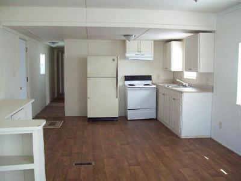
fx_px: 251
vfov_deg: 39.7
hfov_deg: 51.4
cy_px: 90
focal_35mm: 36
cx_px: 120
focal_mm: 6
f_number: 2.7
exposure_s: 1/128
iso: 330
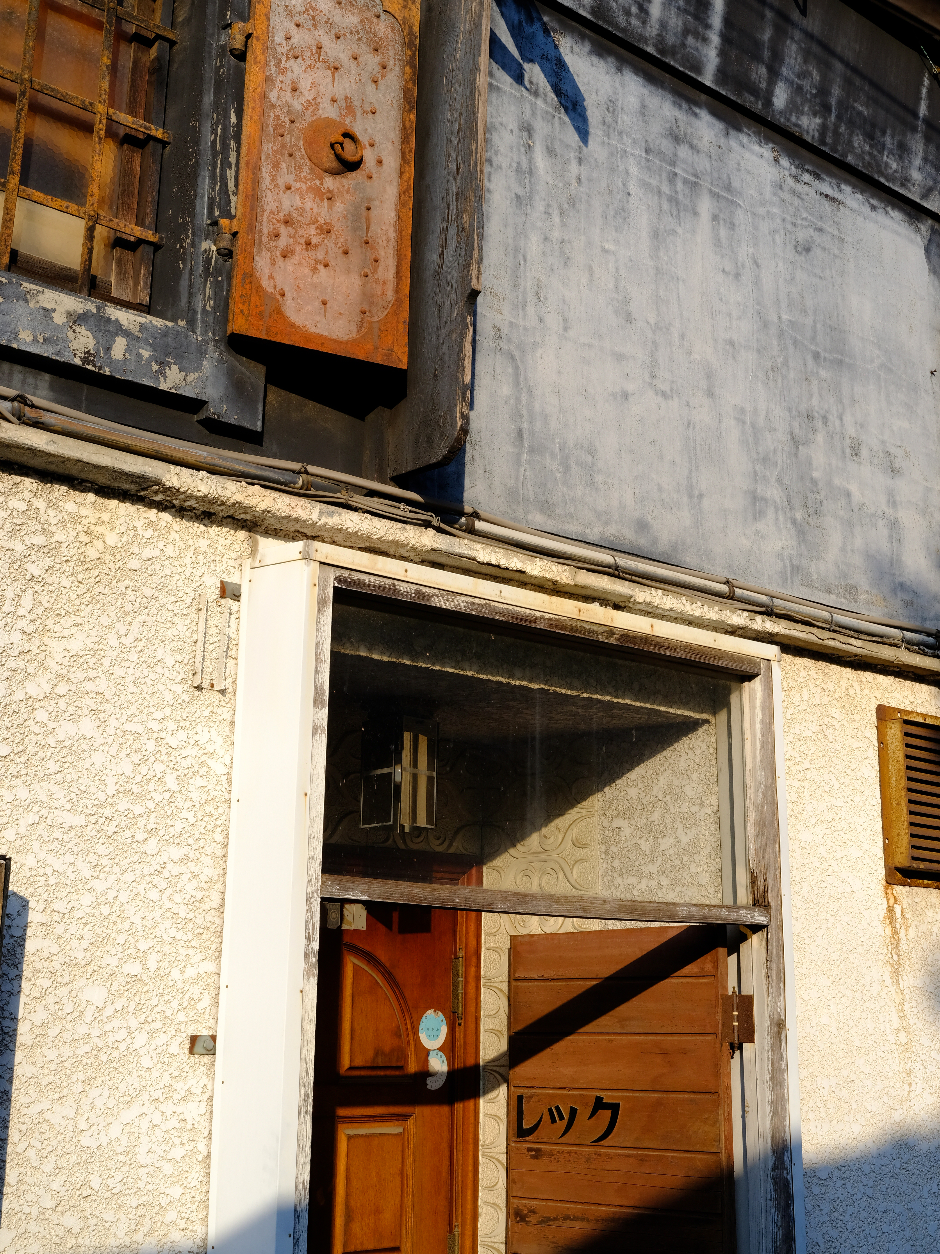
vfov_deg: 36.2
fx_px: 1883
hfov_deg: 28.0
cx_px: 526
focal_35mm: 52
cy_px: 365
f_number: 22
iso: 400
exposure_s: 1/60
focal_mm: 45
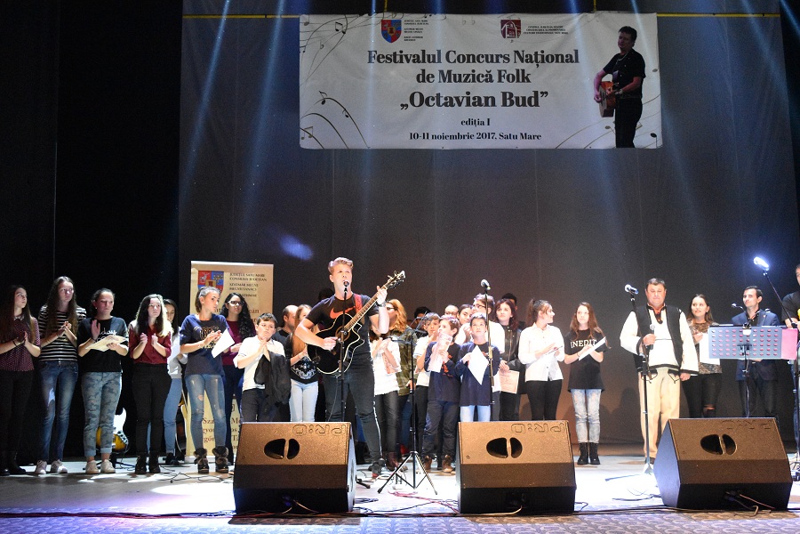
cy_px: 267
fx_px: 900
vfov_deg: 33.0
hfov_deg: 47.9
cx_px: 400
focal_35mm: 40
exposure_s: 1/125
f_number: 5.6
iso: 7200
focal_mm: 27
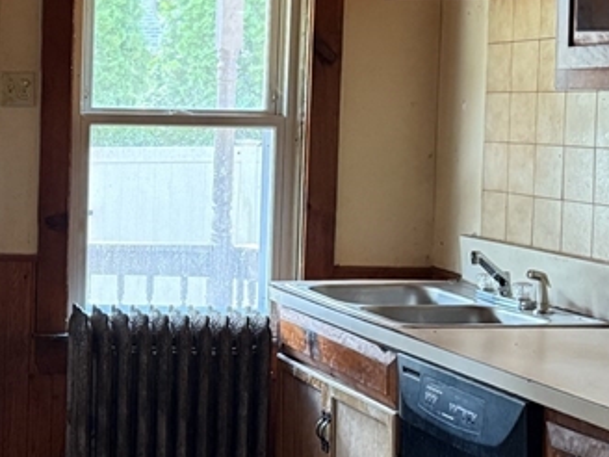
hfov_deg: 23.7
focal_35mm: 75
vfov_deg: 19.6
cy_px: 176
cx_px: -121
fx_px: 1319
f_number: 1.78
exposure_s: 1/60
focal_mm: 6.76
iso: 500
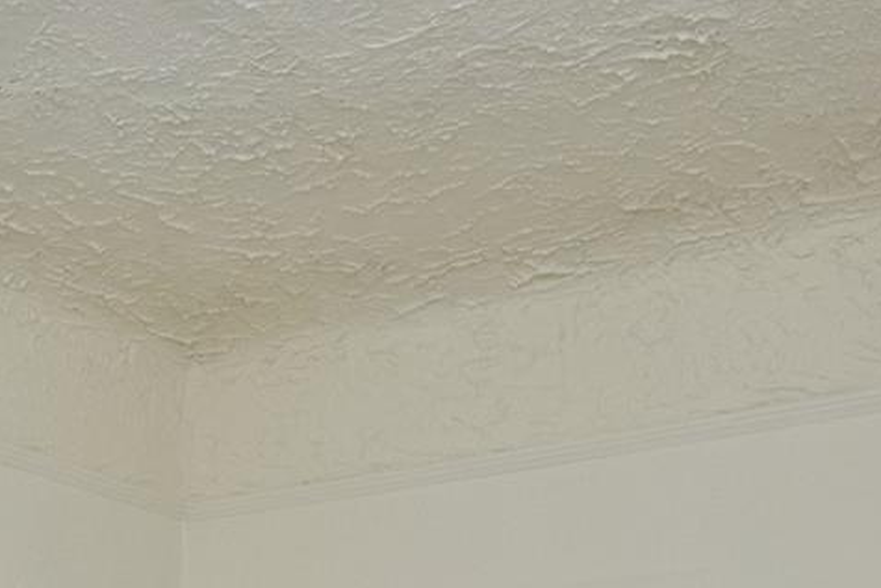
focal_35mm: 69
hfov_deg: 28.3
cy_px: 995
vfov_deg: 17.0
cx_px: 117
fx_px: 1689
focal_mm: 16
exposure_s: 1/60
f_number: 16
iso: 1600
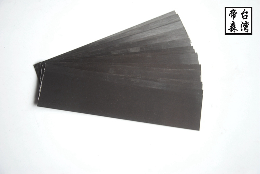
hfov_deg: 33.4
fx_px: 434
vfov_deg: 22.7
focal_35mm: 60
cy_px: 87
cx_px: 130
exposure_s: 1/30
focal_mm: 40
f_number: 4.8
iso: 250
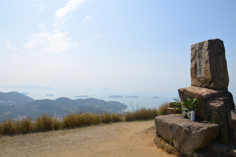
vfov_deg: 47.7
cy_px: 78
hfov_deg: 67.5
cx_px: 118
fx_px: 177
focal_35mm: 27
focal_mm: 18
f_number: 13
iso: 400
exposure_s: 1/640
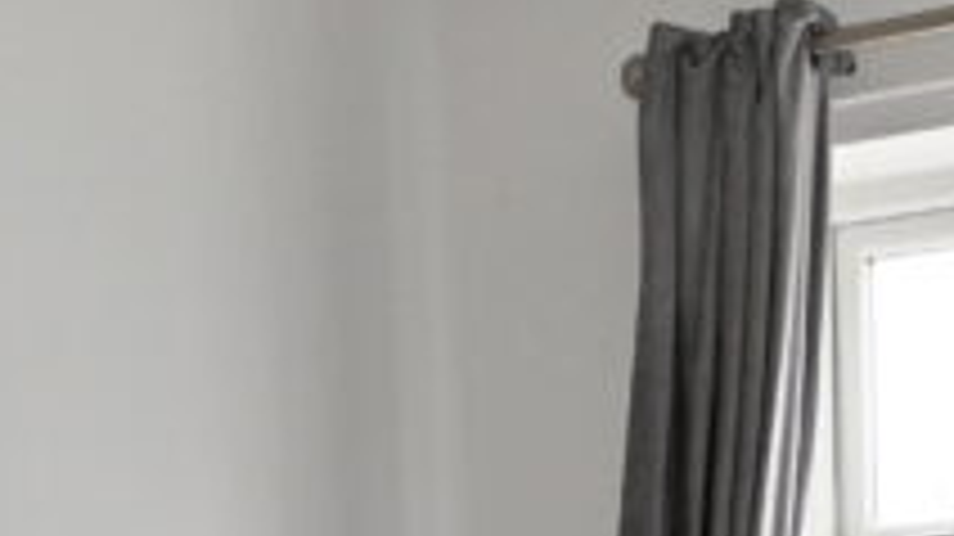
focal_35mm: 76
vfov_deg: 12.9
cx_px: 598
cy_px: 1205
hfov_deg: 27.8
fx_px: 1922
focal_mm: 15
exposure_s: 1/125
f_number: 10
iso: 5000
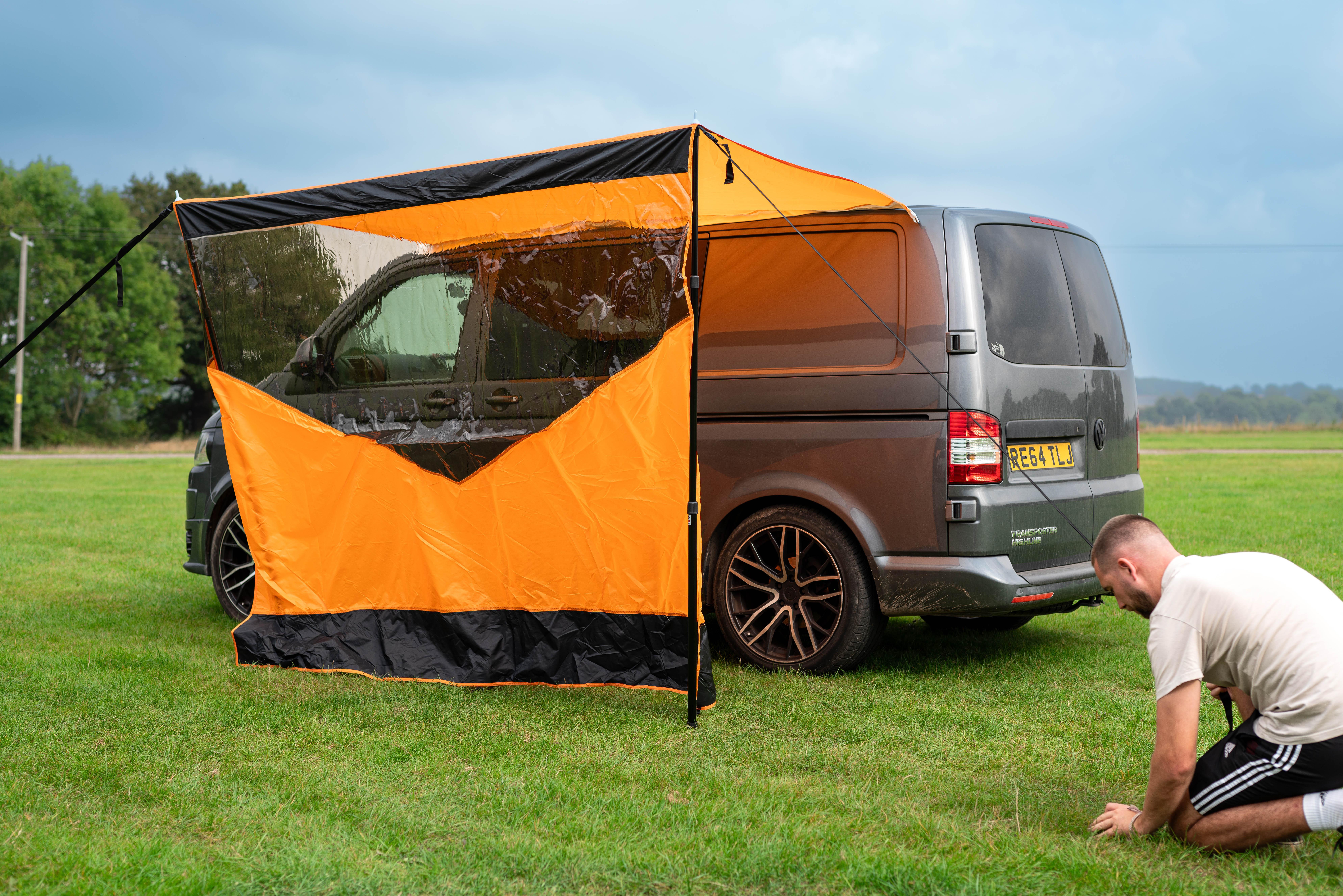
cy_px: 448
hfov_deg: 39.6
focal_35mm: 50
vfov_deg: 27.0
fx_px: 1865
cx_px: 672
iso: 125
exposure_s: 1/640
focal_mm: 50
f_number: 3.2
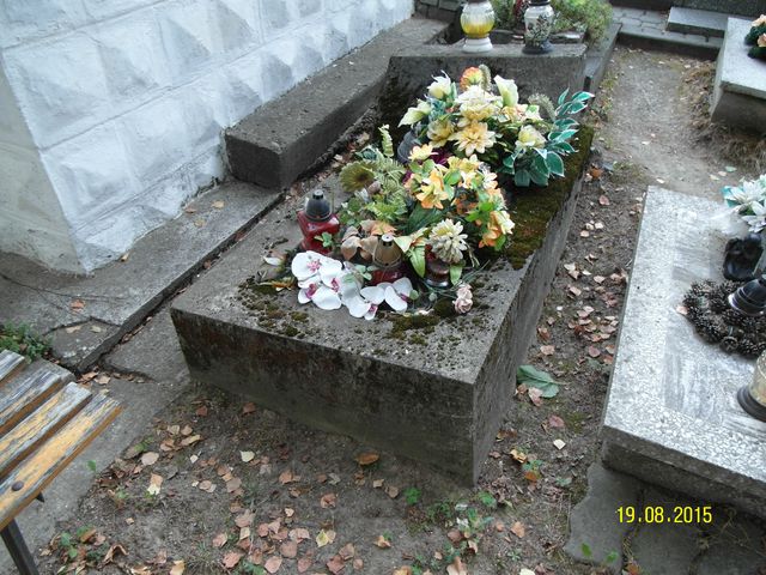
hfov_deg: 71.6
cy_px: 288
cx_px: 383
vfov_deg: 56.8
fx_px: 531
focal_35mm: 24
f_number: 2.5
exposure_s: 1/60
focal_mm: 5.2
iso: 100
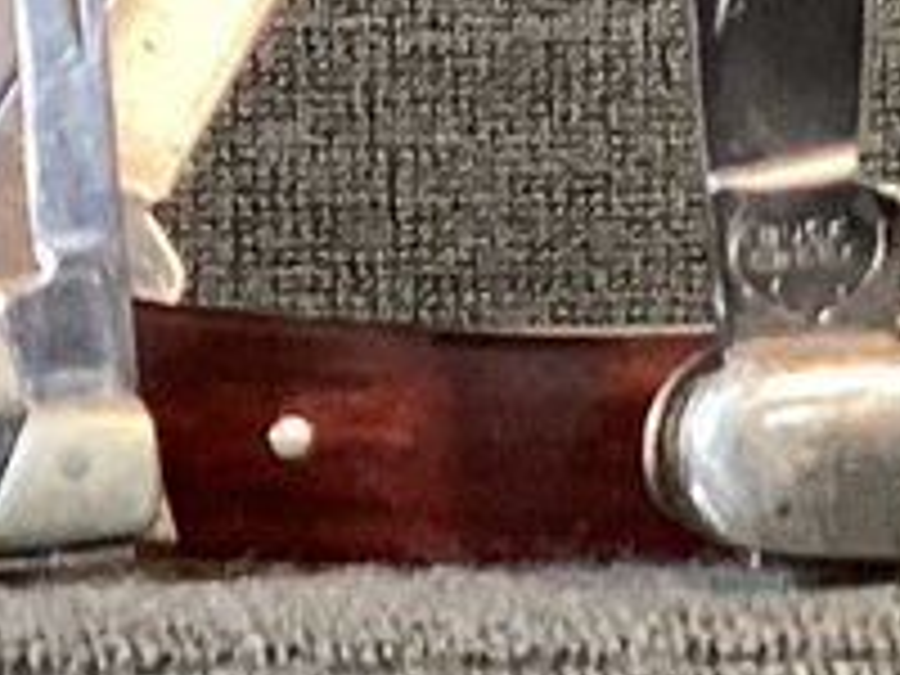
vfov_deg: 6.3
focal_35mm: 235
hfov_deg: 8.3
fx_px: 6110
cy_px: 812
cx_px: -416
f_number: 2.4
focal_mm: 3.3
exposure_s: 1/33
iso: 250
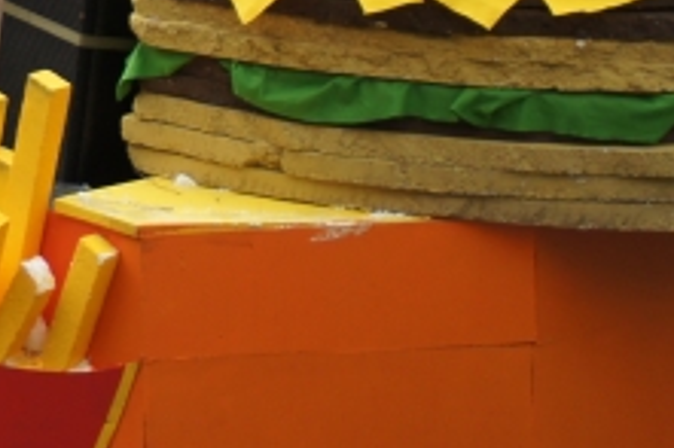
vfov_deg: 4.4
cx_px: -403
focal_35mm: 305
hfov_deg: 6.6
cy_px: -402
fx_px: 5706
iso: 250
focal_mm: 50
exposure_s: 1/80
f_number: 4.5
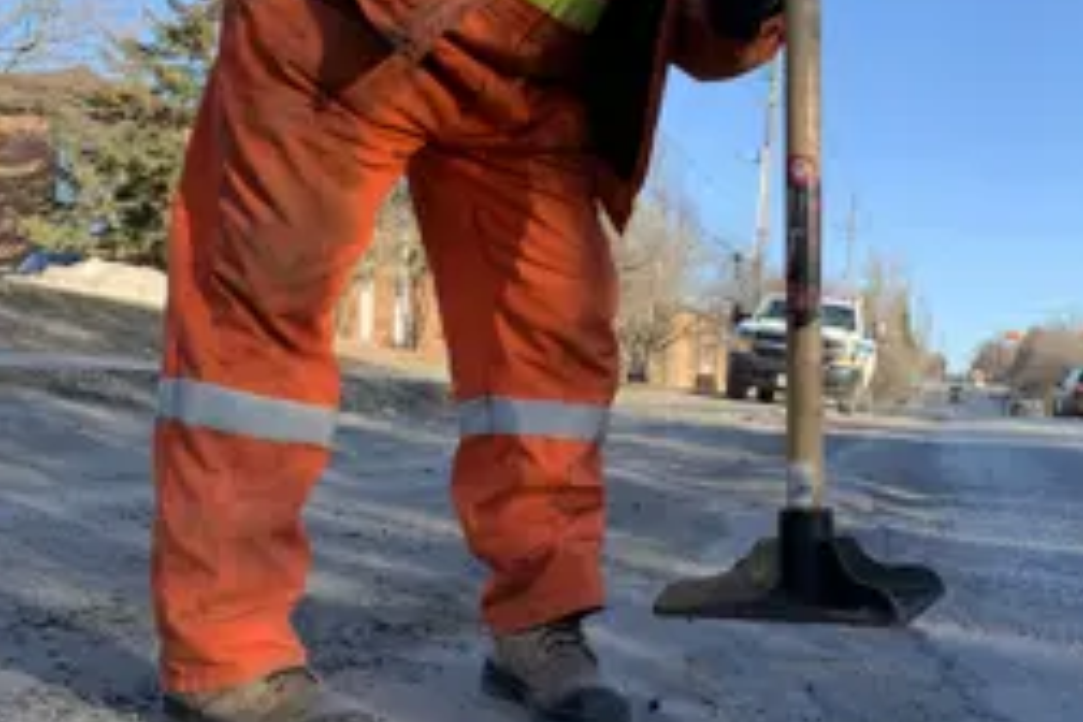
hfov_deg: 44.9
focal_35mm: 43
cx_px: 701
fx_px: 1293
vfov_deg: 31.1
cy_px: 443
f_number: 1.8
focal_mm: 4.25
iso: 25
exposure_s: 1/558
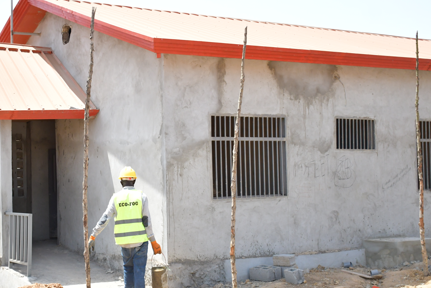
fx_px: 646
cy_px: 144
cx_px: 158
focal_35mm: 54
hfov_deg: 36.6
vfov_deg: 25.1
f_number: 4
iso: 1250
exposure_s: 1/4000
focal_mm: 27
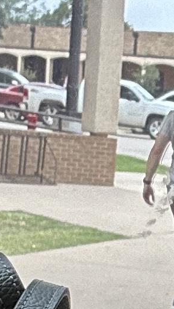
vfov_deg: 10.9
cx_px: 350
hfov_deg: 6.1
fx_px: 1584
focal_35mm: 193
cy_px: 391
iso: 40
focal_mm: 2.69
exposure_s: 1/121
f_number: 1.9
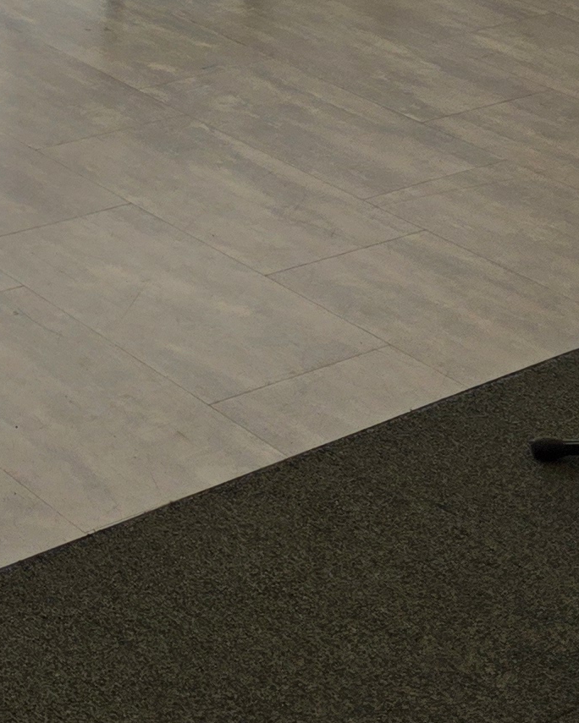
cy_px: -370
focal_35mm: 105
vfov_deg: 16.6
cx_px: -333
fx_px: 2249
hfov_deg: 13.7
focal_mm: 6.3
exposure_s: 1/359
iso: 25
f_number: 1.7
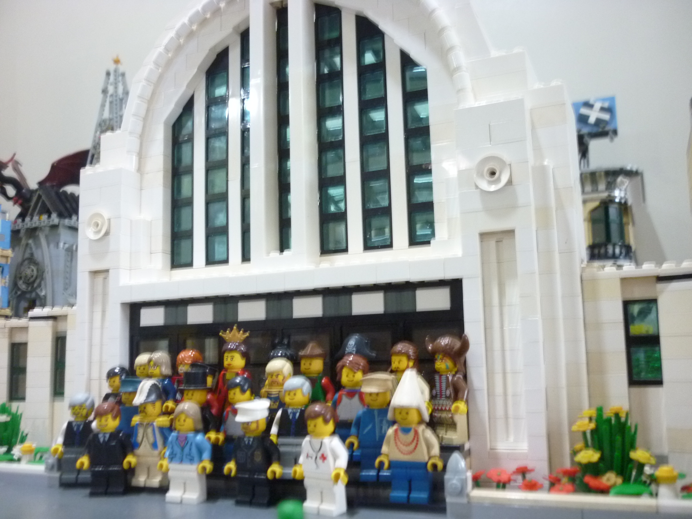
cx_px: 346
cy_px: 260
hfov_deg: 55.4
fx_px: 660
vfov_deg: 42.9
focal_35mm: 33
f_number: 2.8
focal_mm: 5.5
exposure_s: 1/8
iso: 400
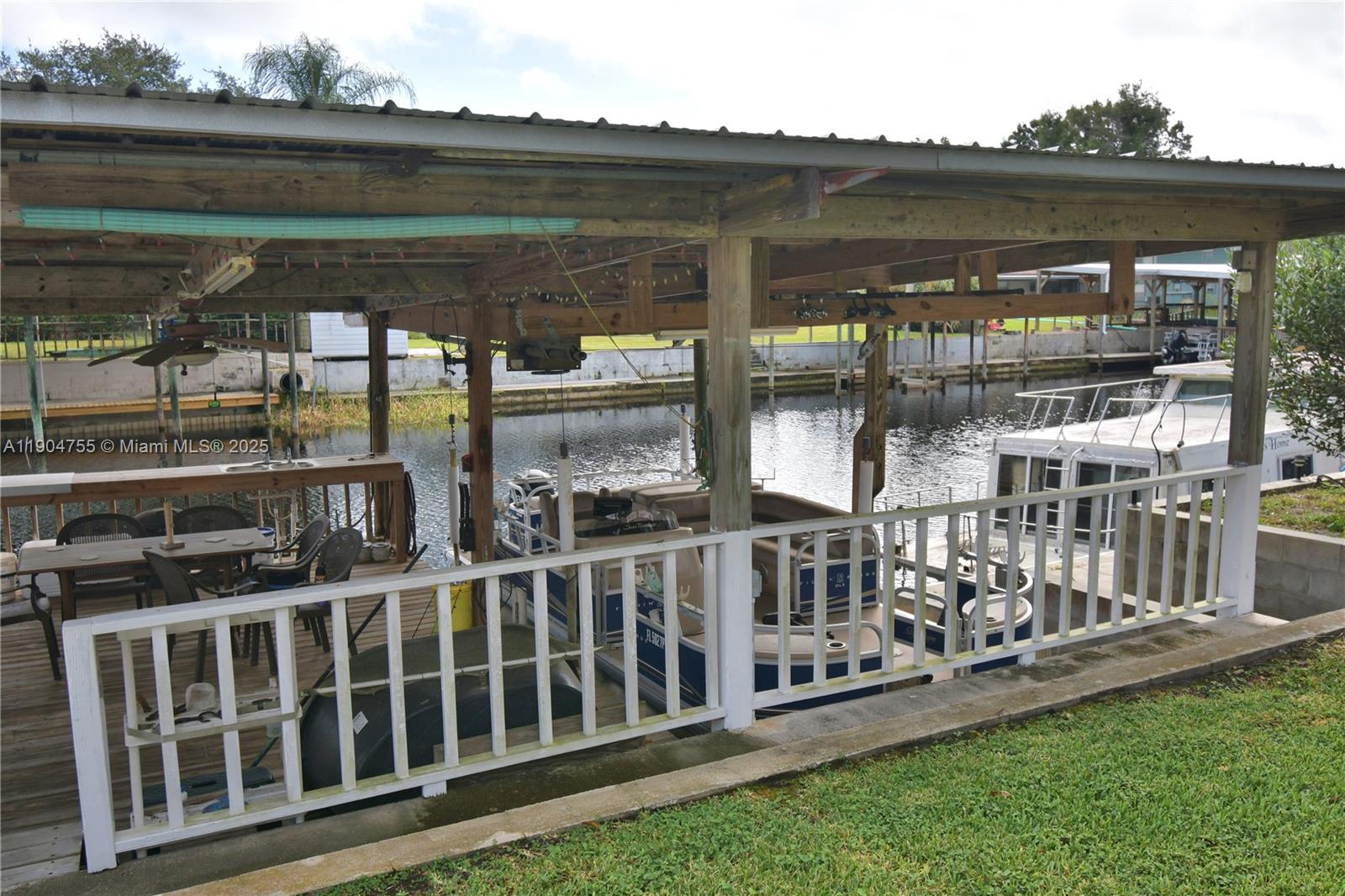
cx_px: 672
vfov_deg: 43.6
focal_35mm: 30
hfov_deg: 61.9
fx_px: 1121
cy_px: 448
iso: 200
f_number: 5.6
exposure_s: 1/500
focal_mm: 20
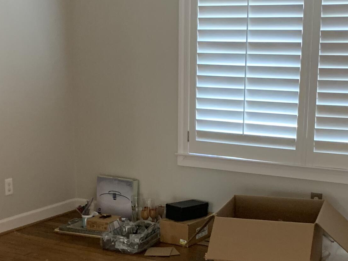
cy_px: 229
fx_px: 714
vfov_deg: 20.4
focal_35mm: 71
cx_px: 170
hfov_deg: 27.4
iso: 400
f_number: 1.8
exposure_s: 1/42
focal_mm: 4.25
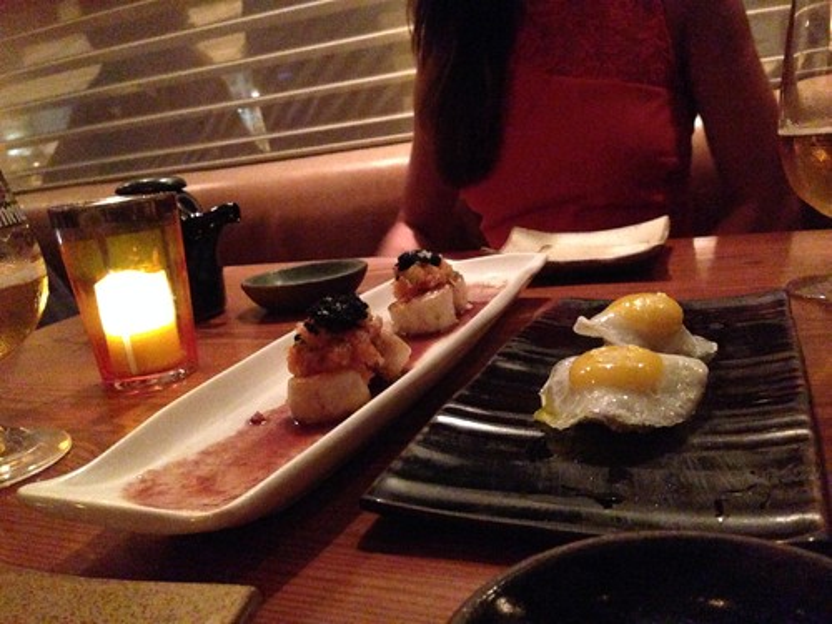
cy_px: 312
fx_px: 793
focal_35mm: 33
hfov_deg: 55.4
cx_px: 416
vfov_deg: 42.9
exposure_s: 1/15
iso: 2000
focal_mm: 4.12
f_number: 2.4
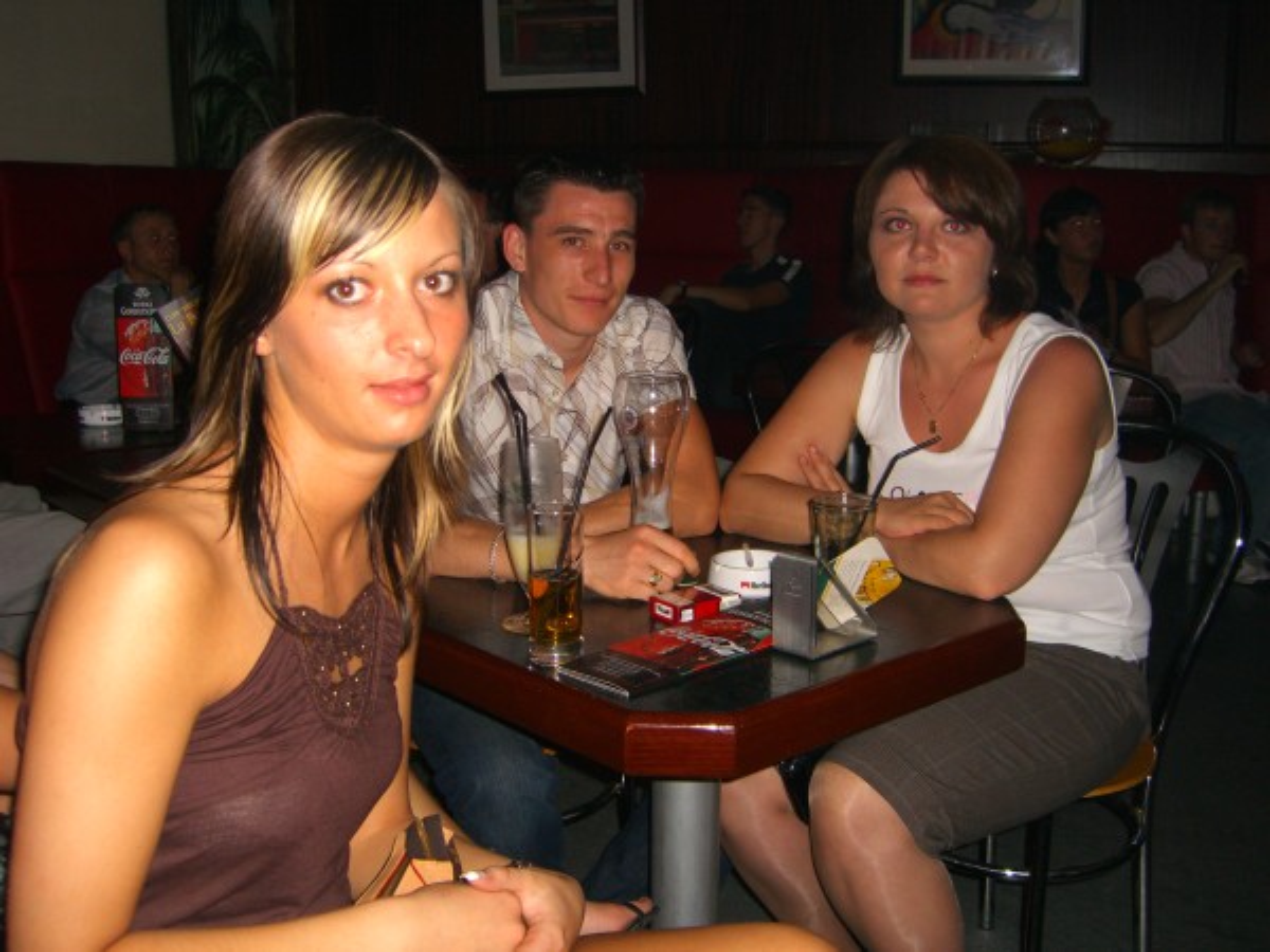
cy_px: 476
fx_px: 1394
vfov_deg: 37.7
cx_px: 635
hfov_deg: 49.0
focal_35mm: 38
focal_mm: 7.9
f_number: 2.8
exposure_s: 1/60
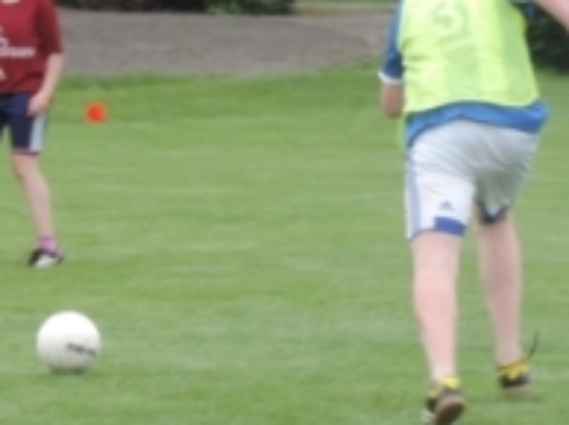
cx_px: -331
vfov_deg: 3.7
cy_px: 448
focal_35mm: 396
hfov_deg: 5.0
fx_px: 6501
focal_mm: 16
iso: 80
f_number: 4.1
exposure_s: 1/160
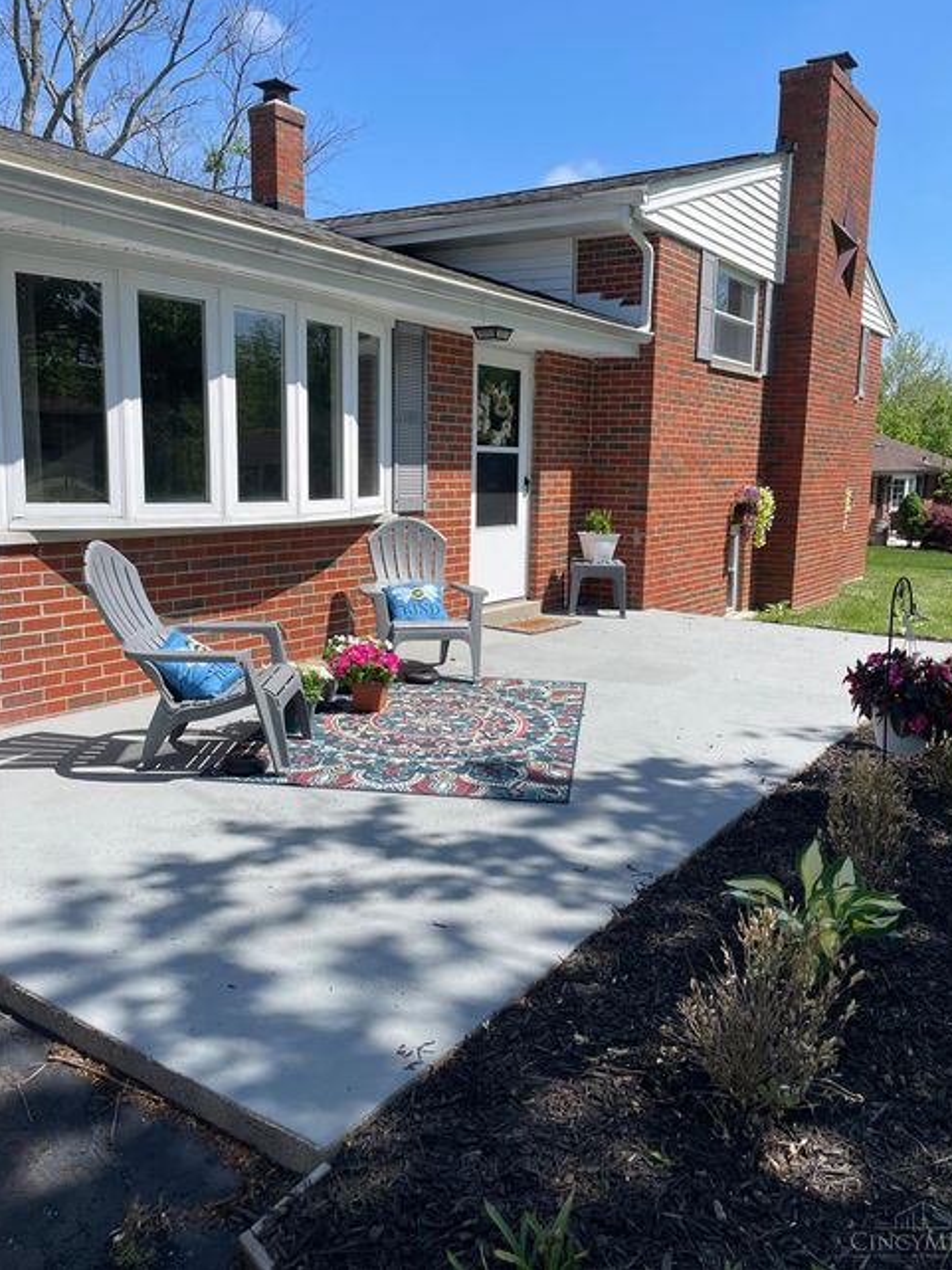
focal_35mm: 27
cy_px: 612
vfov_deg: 65.3
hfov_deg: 51.3
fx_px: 991
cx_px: 491
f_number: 1.6
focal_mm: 4.2
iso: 32
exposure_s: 1/2882
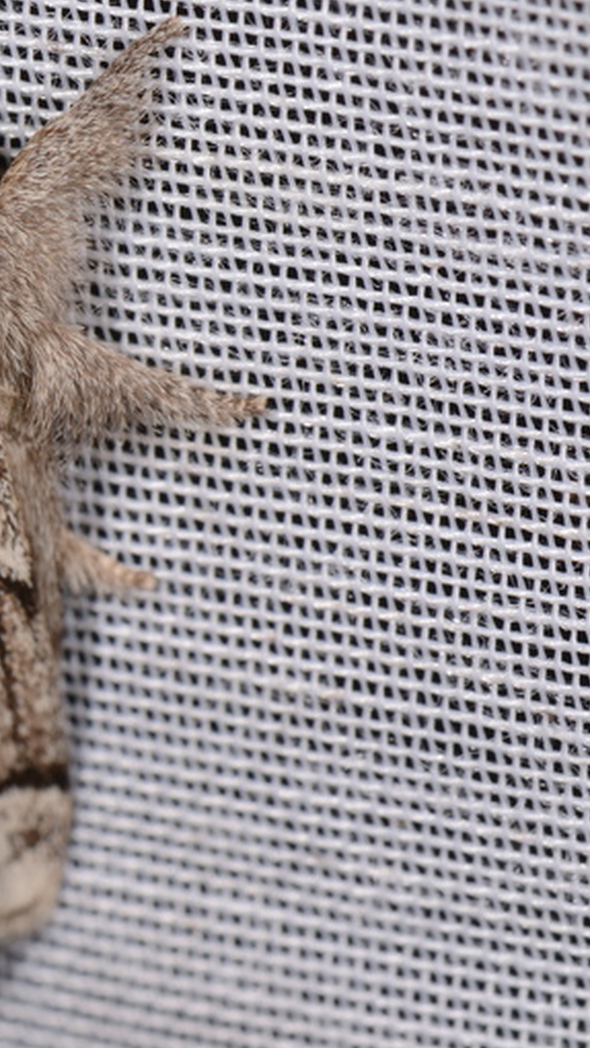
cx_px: -56
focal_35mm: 207
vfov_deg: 10.4
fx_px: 5750
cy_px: 516
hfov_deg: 5.9
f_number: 25
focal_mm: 85
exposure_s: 1/60
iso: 100
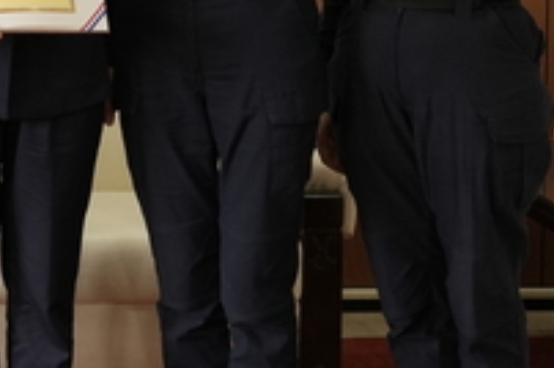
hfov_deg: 15.0
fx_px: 1929
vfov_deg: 10.6
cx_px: -310
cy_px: -161
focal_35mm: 126
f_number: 2.8
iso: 500
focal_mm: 24.1
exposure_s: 1/100
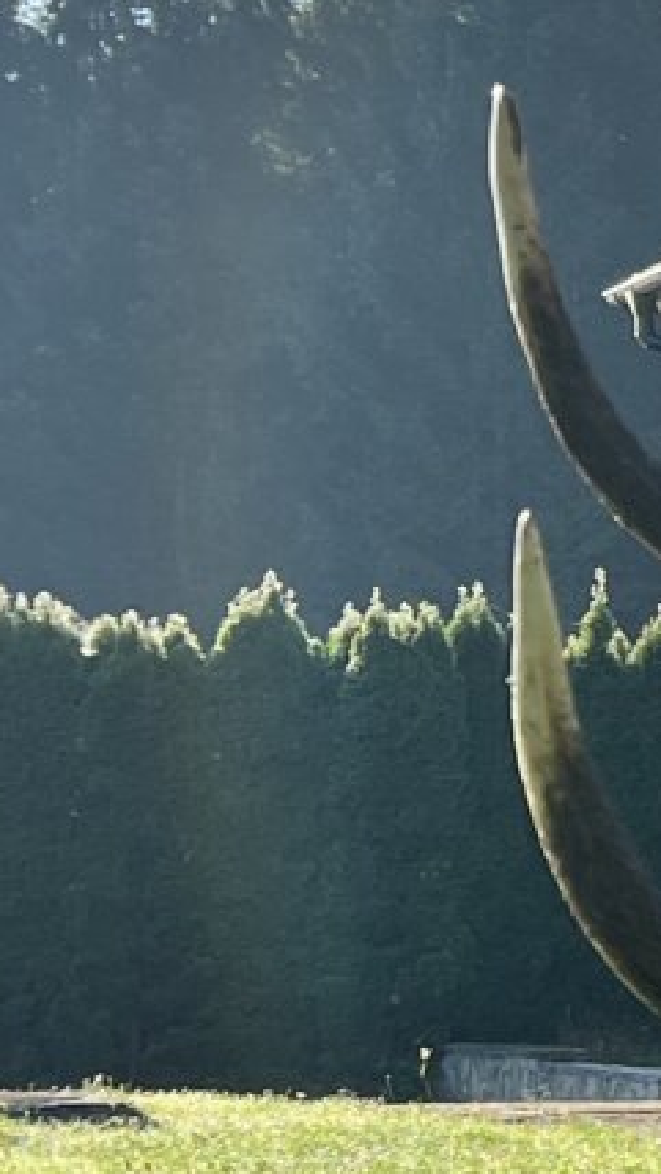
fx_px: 3954
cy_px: 916
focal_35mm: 127
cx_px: 2479
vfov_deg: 16.8
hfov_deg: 7.4
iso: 50
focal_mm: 5.7
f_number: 1.5
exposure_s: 1/1311
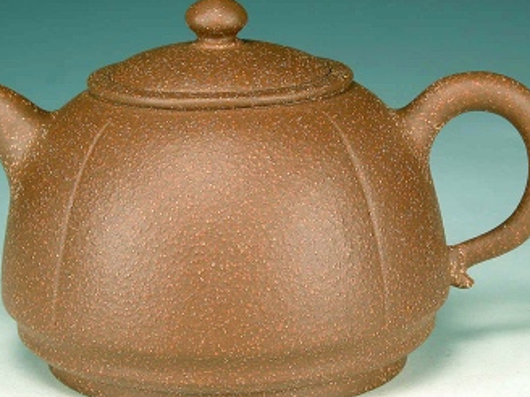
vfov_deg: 10.7
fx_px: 2128
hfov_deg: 14.2
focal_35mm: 139
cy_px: 197
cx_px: 250
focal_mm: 29.5
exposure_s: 1/7.1
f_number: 7.5
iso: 100
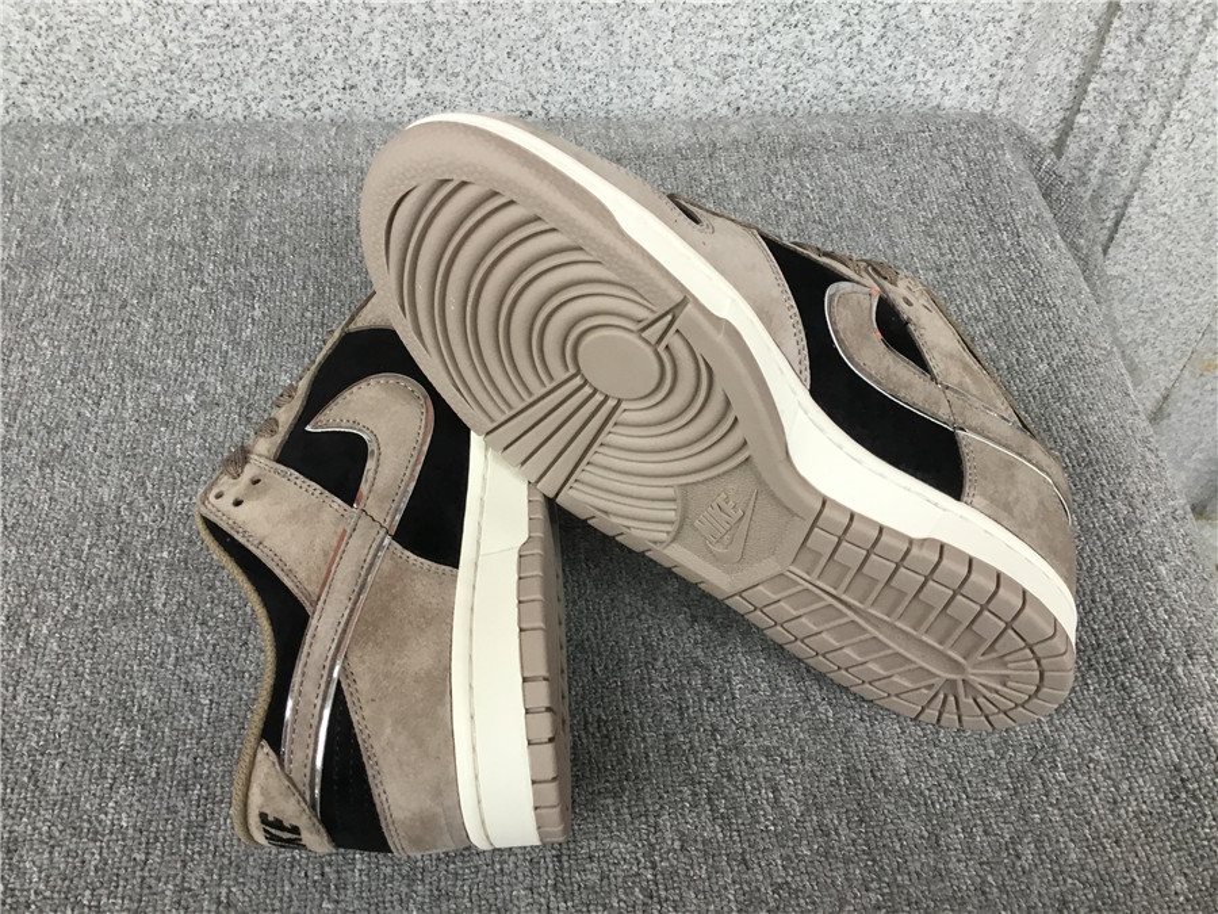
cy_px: 457
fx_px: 1091
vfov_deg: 45.4
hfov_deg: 58.4
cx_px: 609
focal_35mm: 31
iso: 40
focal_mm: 3.3
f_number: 2.4
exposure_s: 1/33
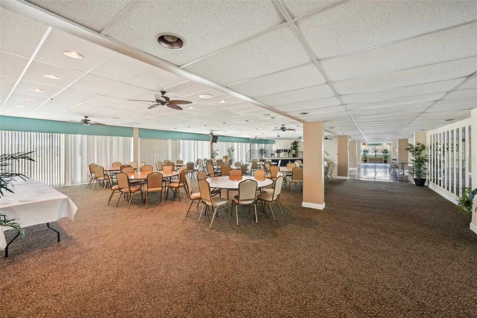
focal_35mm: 14
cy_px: 159
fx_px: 185
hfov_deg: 104.3
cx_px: 238
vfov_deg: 81.2
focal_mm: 14
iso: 800
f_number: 8
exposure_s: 1/30
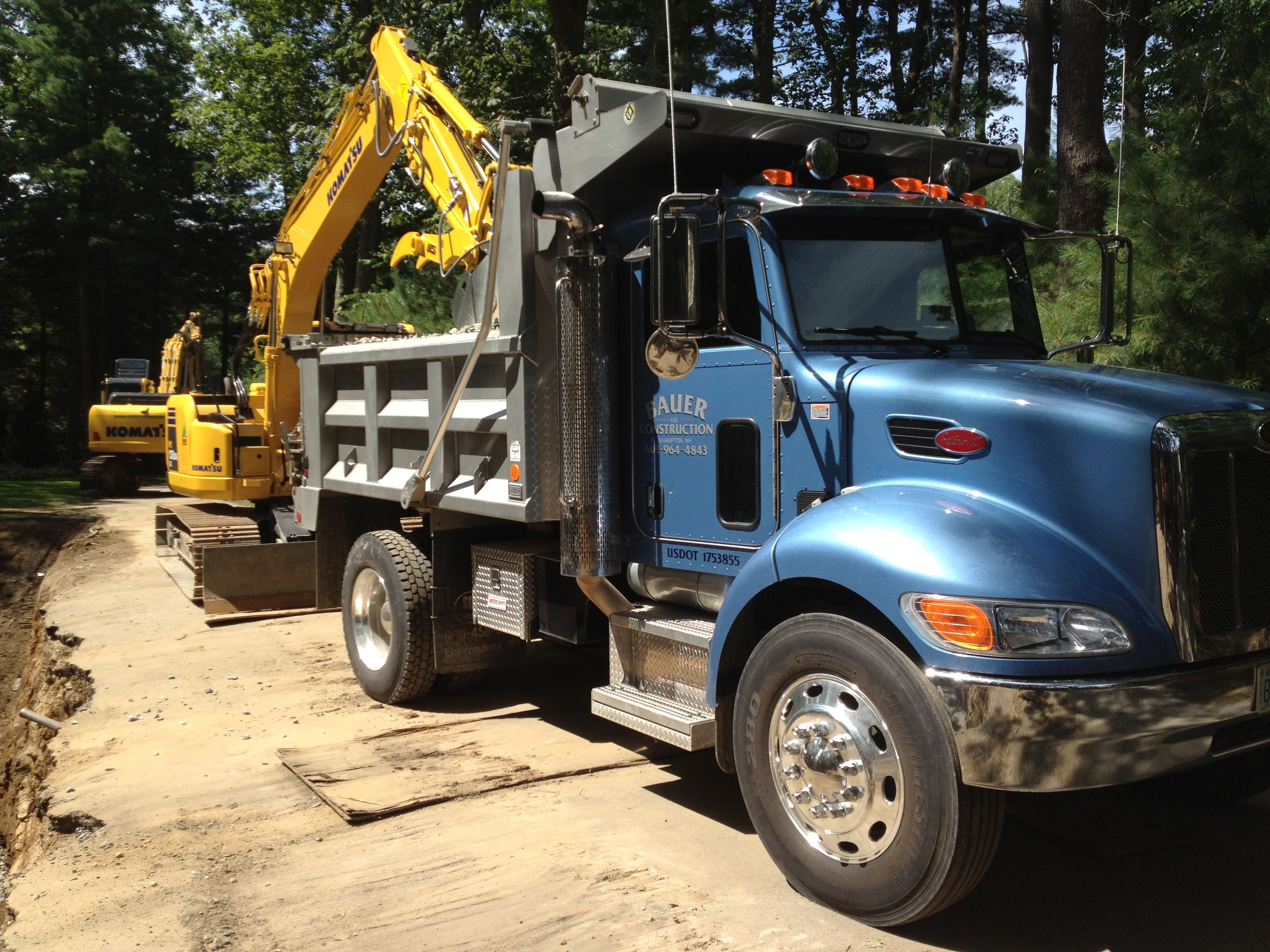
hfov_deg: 52.6
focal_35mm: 35
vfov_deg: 40.7
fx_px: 1284
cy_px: 476
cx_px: 635
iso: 64
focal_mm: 4.28
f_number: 2.4
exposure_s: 1/1104
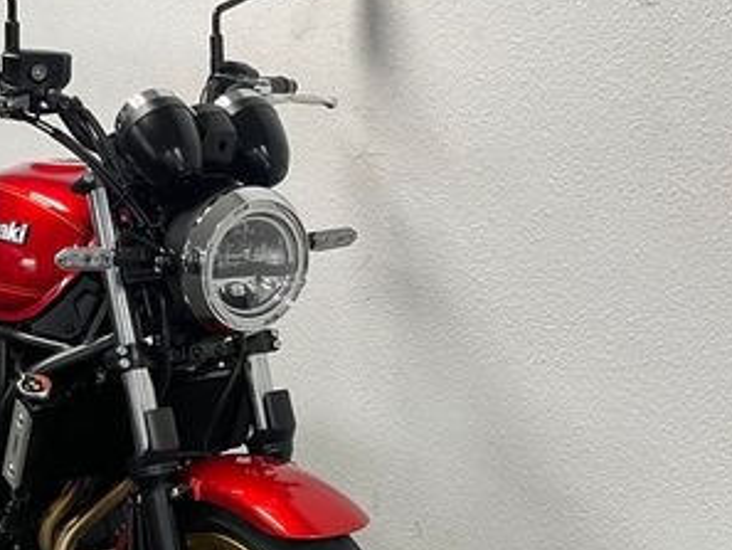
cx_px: 192
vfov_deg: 26.0
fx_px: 1185
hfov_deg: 33.7
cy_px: 363
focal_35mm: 56
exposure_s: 1/50
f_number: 1.6
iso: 80
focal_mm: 5.1
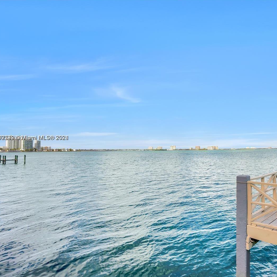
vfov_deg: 69.6
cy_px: 138
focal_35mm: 22
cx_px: 195
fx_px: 199
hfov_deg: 66.8
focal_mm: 17
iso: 100
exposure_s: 1/500
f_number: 8
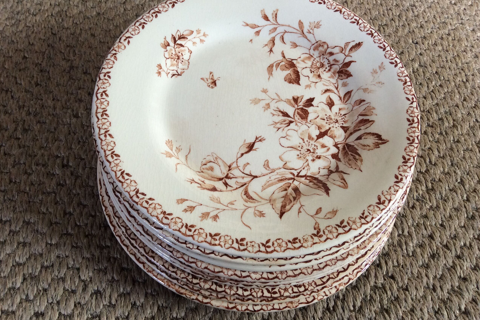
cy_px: 141
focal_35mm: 34
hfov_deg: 55.8
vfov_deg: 38.8
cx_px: 236
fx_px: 453
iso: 80
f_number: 2.4
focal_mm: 3.3
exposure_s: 1/25
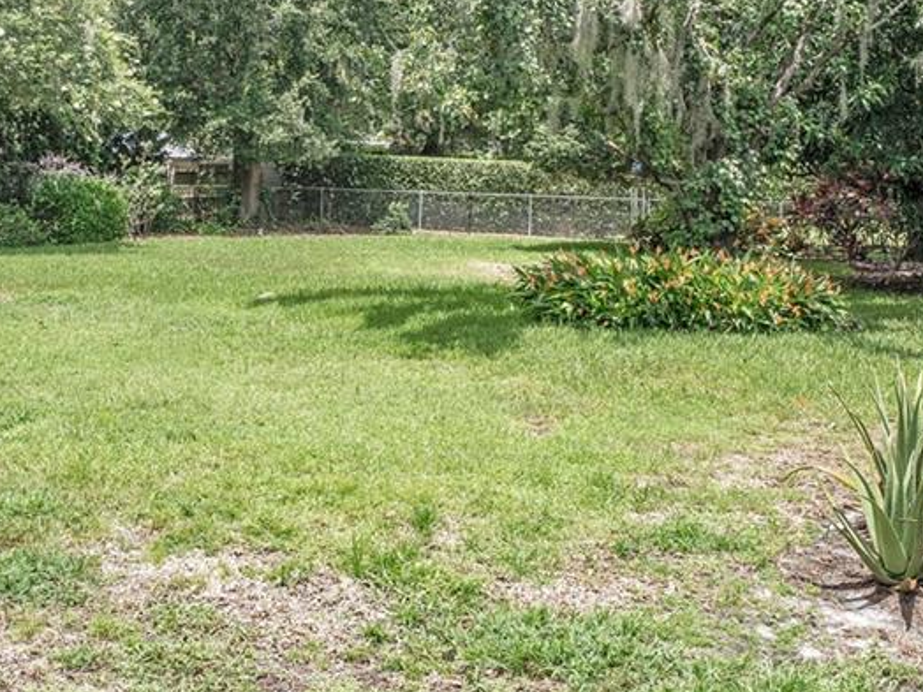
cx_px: 354
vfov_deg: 30.6
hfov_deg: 40.2
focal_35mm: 47
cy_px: 227
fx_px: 1253
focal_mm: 16
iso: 100
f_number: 9
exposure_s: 1/125
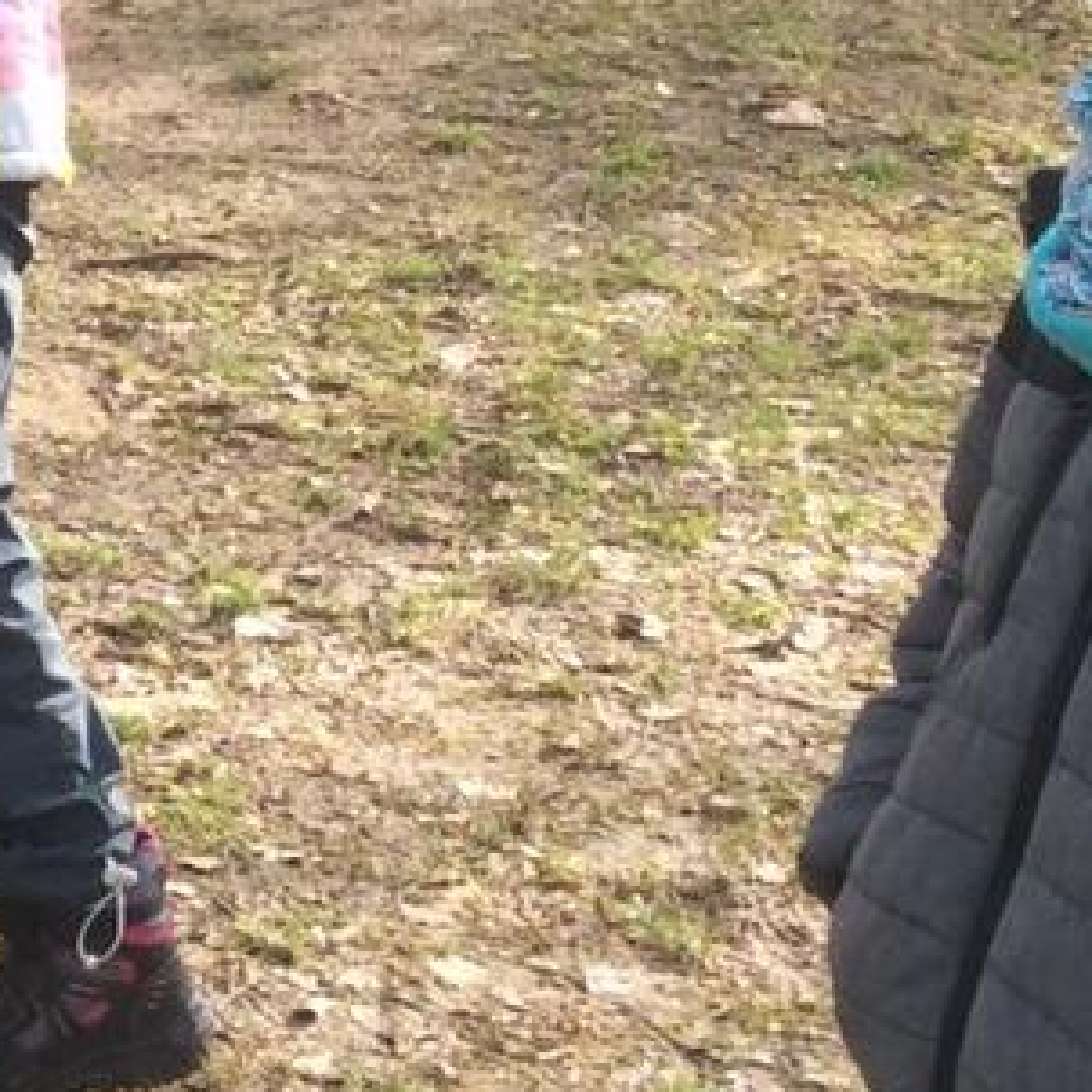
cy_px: 215
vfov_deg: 13.9
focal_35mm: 125
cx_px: -412
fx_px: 4461
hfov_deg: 13.4
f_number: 2.4
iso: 32
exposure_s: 1/344
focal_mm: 3.3
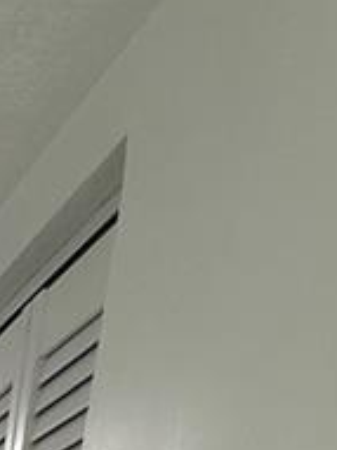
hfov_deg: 13.2
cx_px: -434
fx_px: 1144
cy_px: 1124
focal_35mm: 88
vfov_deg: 14.0
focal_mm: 2.22
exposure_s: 1/120
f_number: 2.2
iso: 50
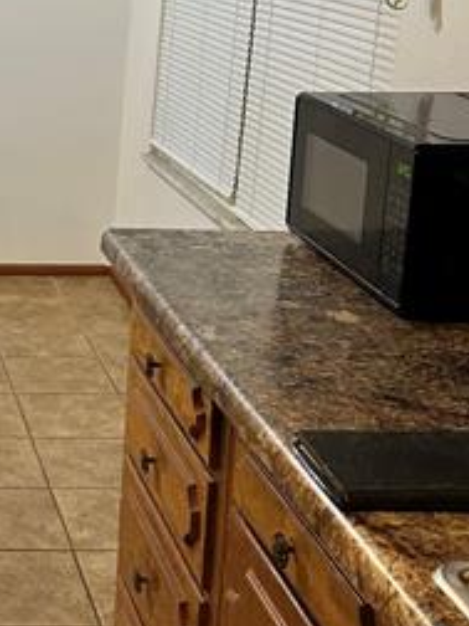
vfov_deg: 26.4
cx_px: -82
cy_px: 176
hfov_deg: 19.1
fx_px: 1319
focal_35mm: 73
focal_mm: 6.86
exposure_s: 1/60
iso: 200
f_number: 1.78
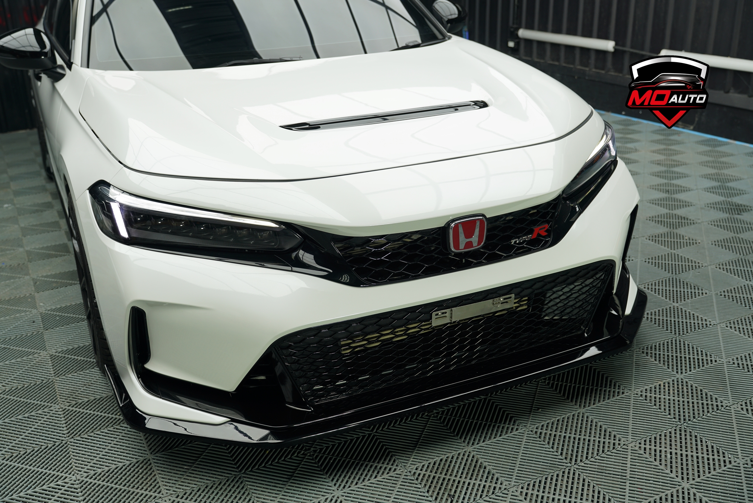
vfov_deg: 36.9
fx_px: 753
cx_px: 376
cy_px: 252
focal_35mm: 36
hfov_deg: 53.1
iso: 100
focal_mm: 36
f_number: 4.5
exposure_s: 1/80
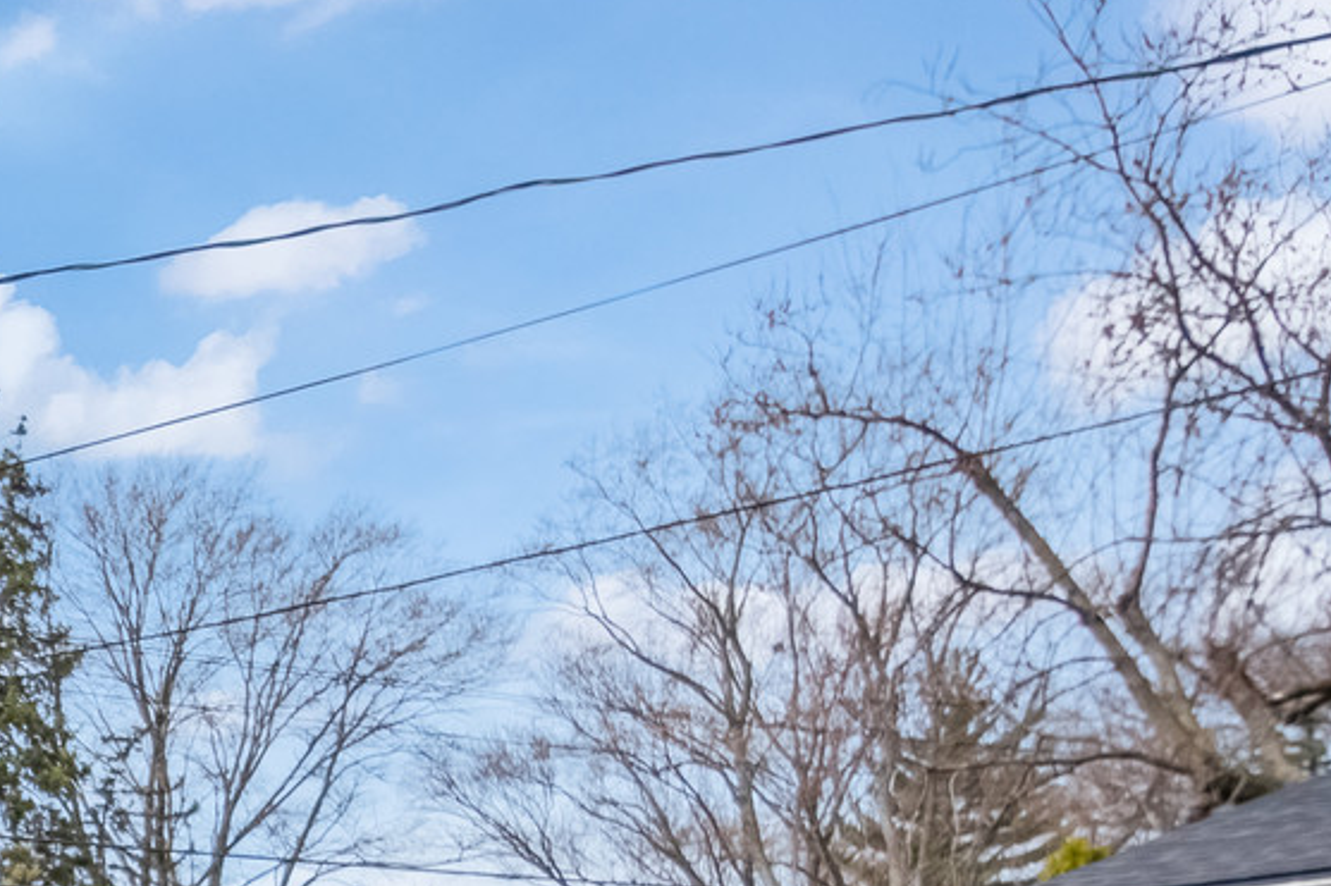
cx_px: -184
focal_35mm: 64
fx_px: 2365
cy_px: 1101
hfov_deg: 28.2
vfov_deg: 19.8
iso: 400
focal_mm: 15
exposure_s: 1/1250
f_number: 8
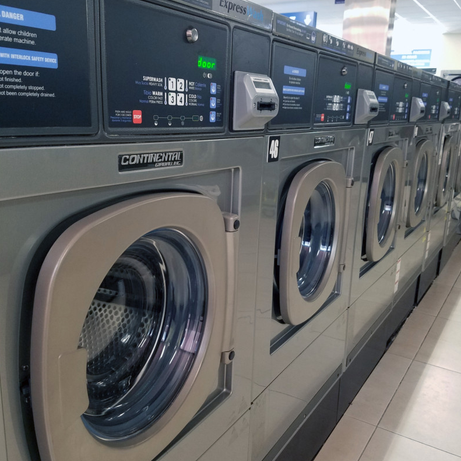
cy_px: 237
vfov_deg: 52.5
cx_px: 231
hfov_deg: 52.5
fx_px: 467
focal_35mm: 31
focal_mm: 4.2
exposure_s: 1/30
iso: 160
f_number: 1.7
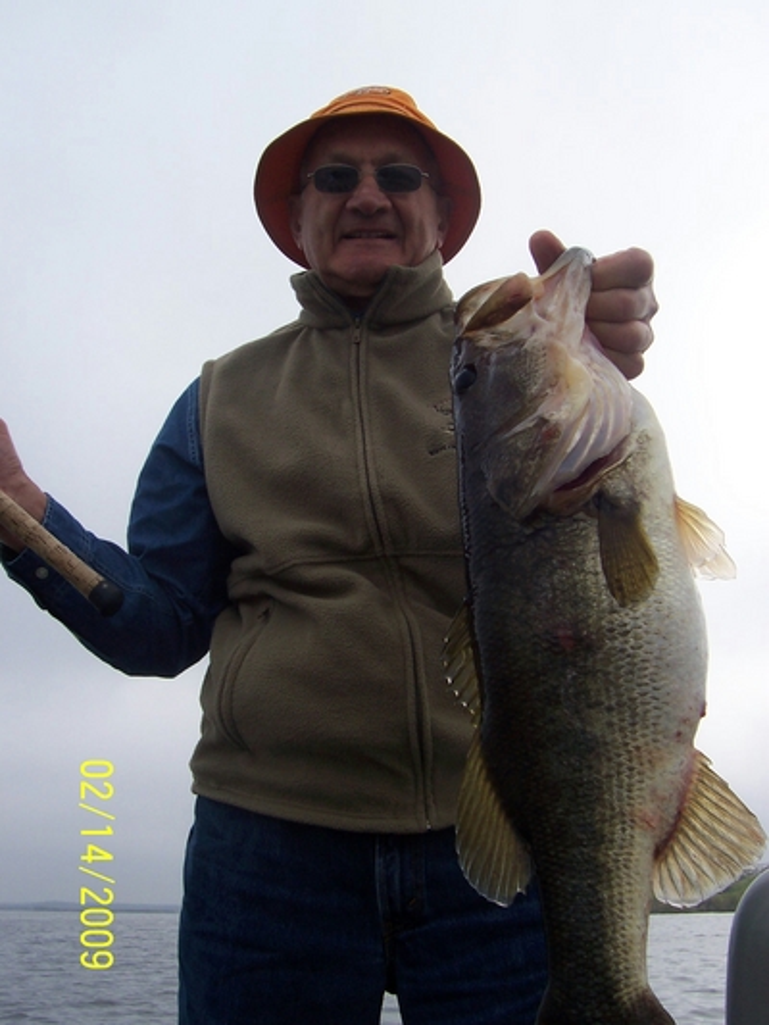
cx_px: 384
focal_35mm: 37
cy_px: 512
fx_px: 1096
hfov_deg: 38.7
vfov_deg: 50.1
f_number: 5.6
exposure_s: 1/500
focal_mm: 5.6
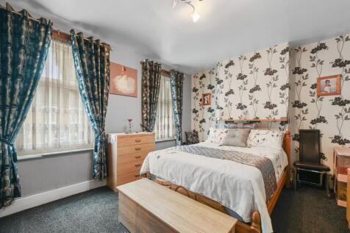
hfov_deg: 104.3
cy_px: 116
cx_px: 175
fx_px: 136
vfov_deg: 81.2
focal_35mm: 14
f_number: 8
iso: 400
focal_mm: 14
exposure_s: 2.5
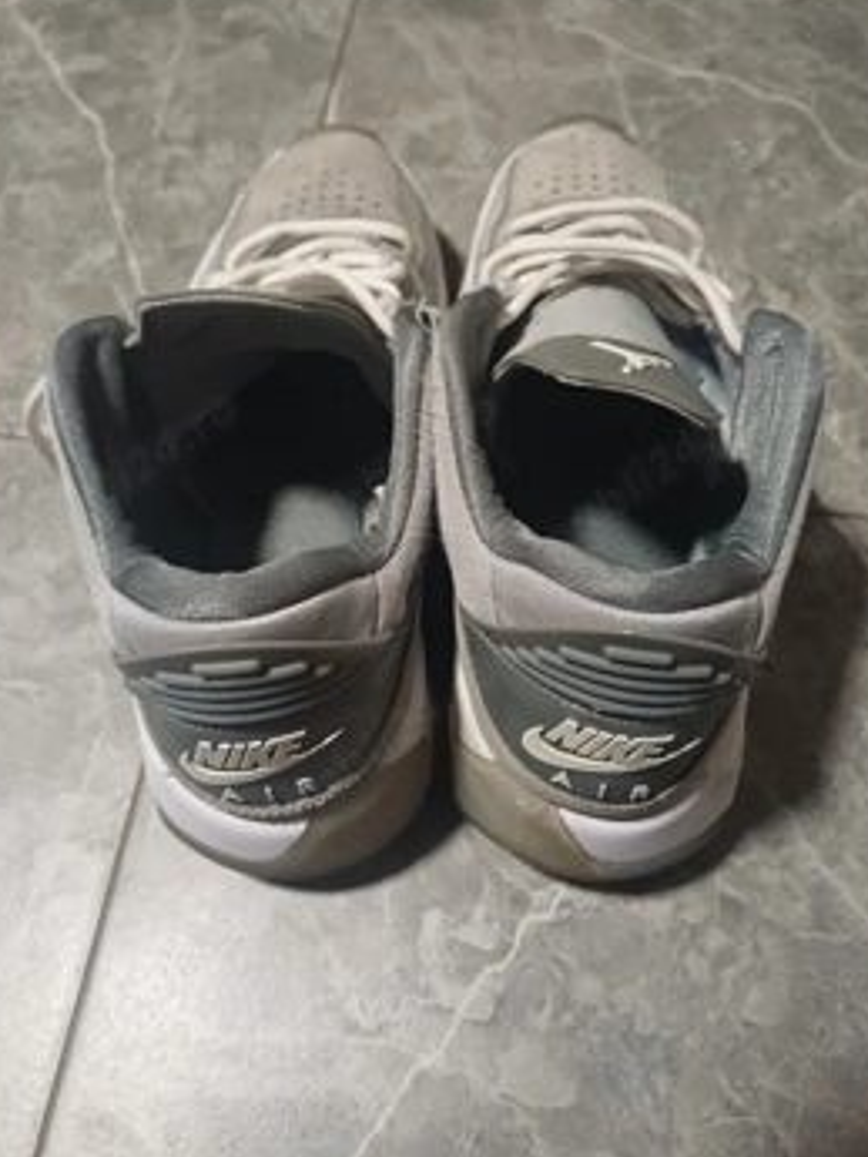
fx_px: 969
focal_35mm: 29
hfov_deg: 48.2
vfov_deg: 61.5
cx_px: 456
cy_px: 516
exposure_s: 1/20
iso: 640
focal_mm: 4.65
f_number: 1.8
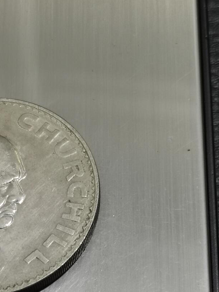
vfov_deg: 15.3
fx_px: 1071
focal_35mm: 127
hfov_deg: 11.6
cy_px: 265
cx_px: 6
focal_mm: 5.58
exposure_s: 1/100
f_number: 1.8
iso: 80
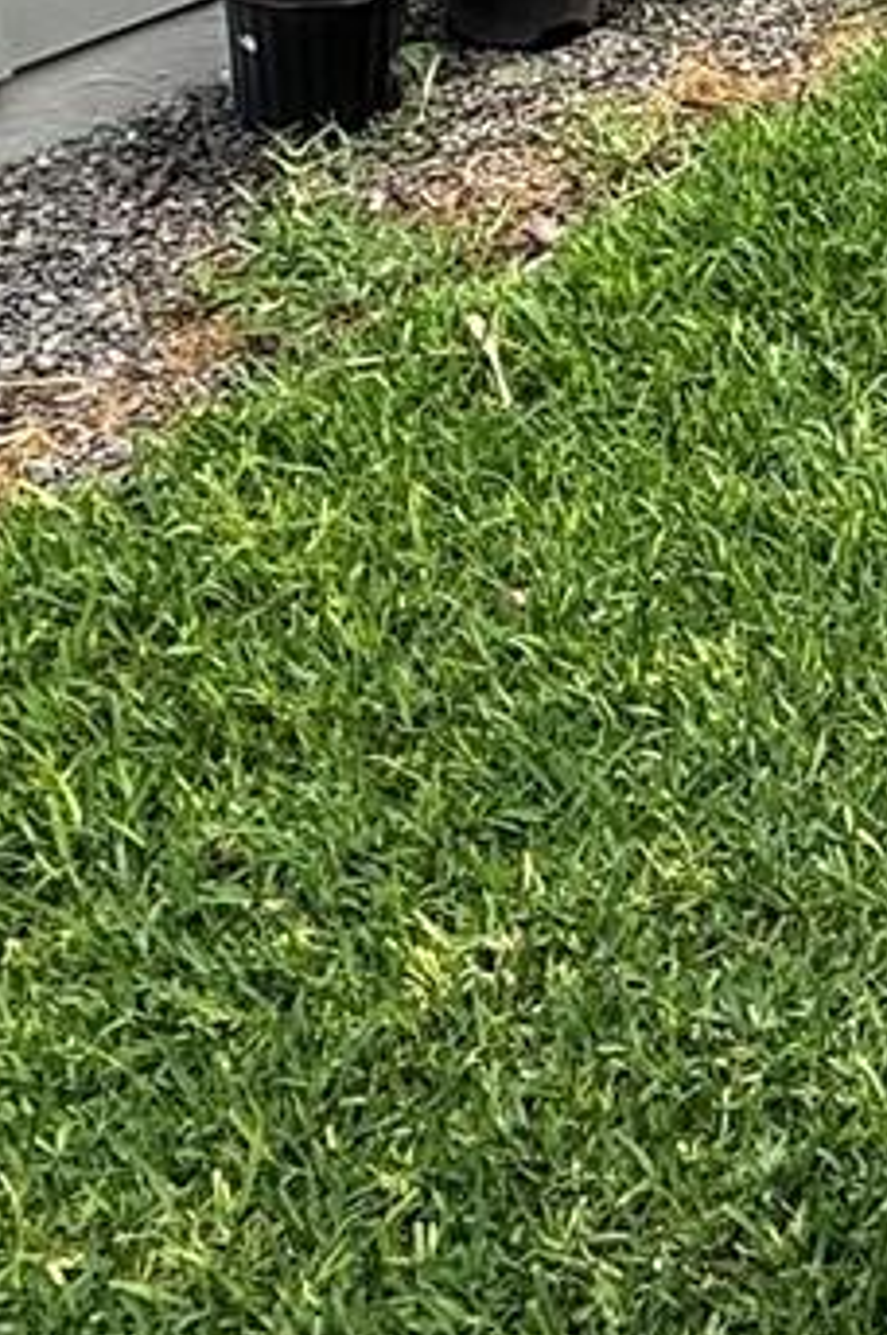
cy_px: -179
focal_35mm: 68
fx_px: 2518
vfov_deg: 26.9
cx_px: 1646
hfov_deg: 16.4
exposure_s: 1/770
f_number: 2.2
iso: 50
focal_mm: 2.22
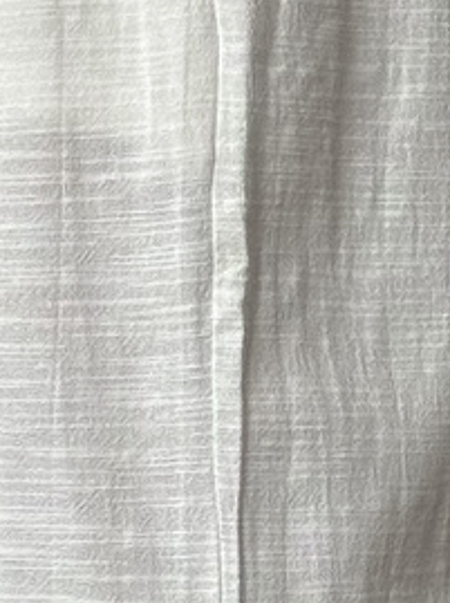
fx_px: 4969
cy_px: 646
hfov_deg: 5.2
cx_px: 69
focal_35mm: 286
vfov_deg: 6.9
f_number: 1.8
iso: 50
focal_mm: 6.76
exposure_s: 1/200
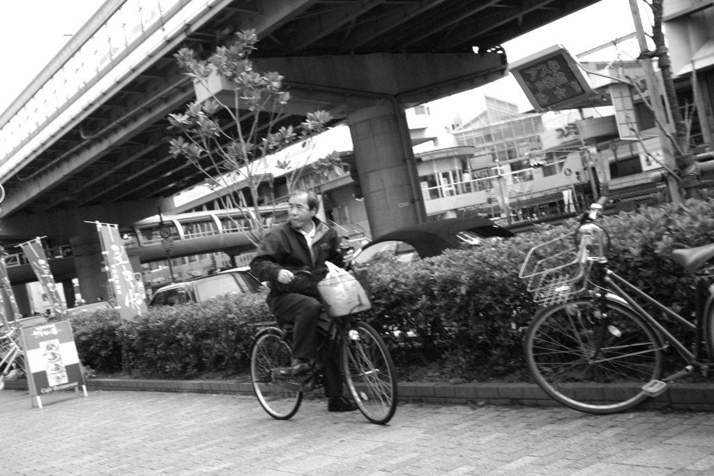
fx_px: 813
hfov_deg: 47.4
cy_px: 238
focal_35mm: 41
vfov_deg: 32.6
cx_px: 357
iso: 400
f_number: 7.1
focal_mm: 24.2
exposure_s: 1/250
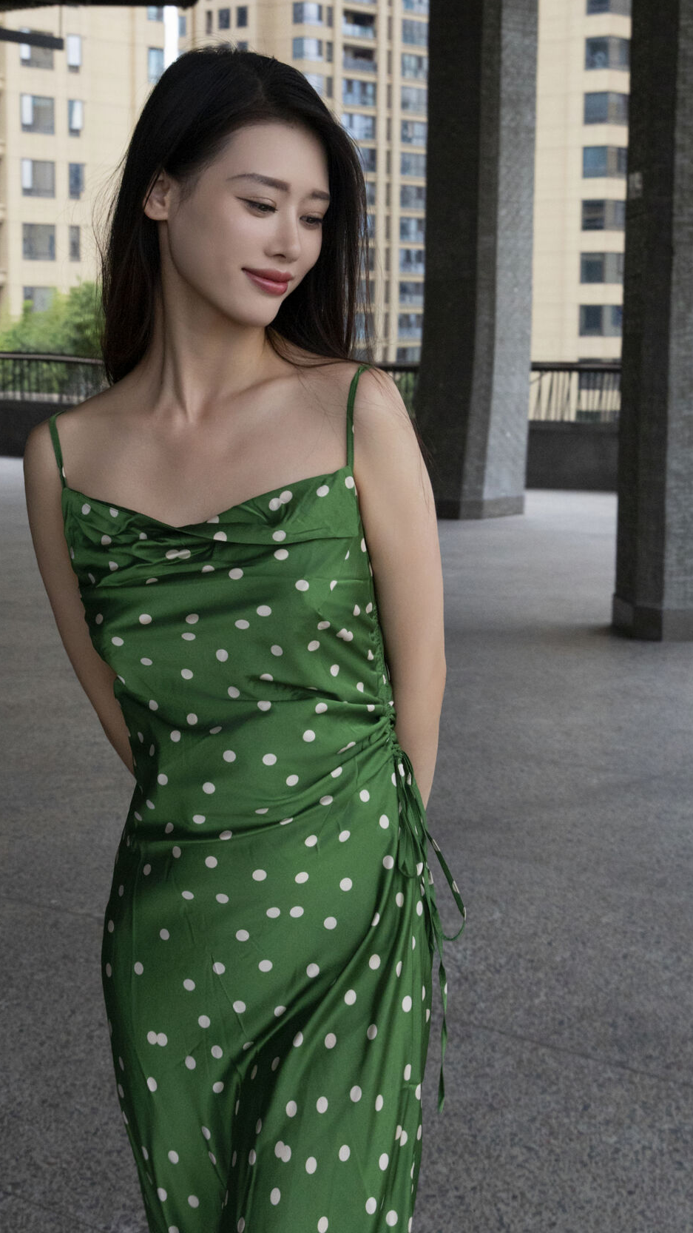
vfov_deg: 47.4
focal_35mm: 43
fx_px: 1405
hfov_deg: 27.6
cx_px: 274
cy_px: 620
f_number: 9
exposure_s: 1/160
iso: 1600
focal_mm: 39
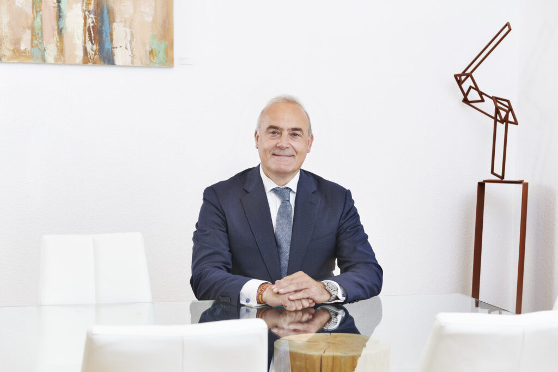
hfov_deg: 28.8
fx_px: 1085
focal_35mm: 70
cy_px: 186
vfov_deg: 19.5
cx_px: 279
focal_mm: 70
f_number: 8
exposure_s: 1/8
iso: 100
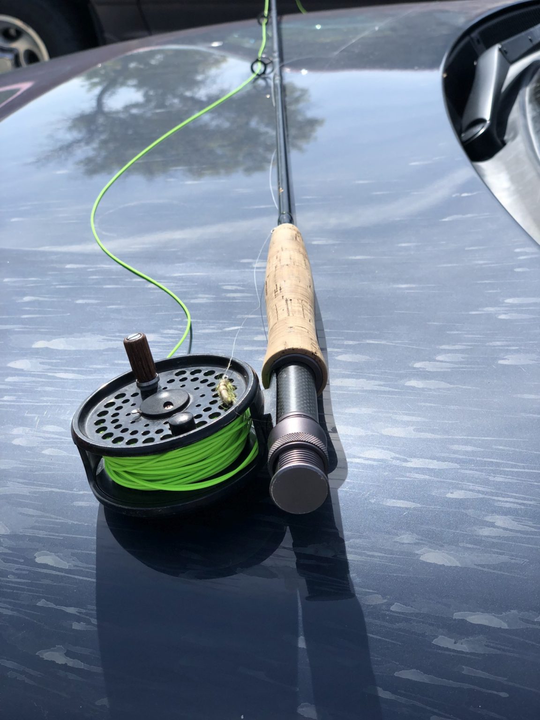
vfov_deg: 36.8
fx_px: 1082
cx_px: 270
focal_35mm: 52
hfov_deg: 28.0
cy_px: 360
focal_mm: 6
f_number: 2.4
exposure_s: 1/827
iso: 16
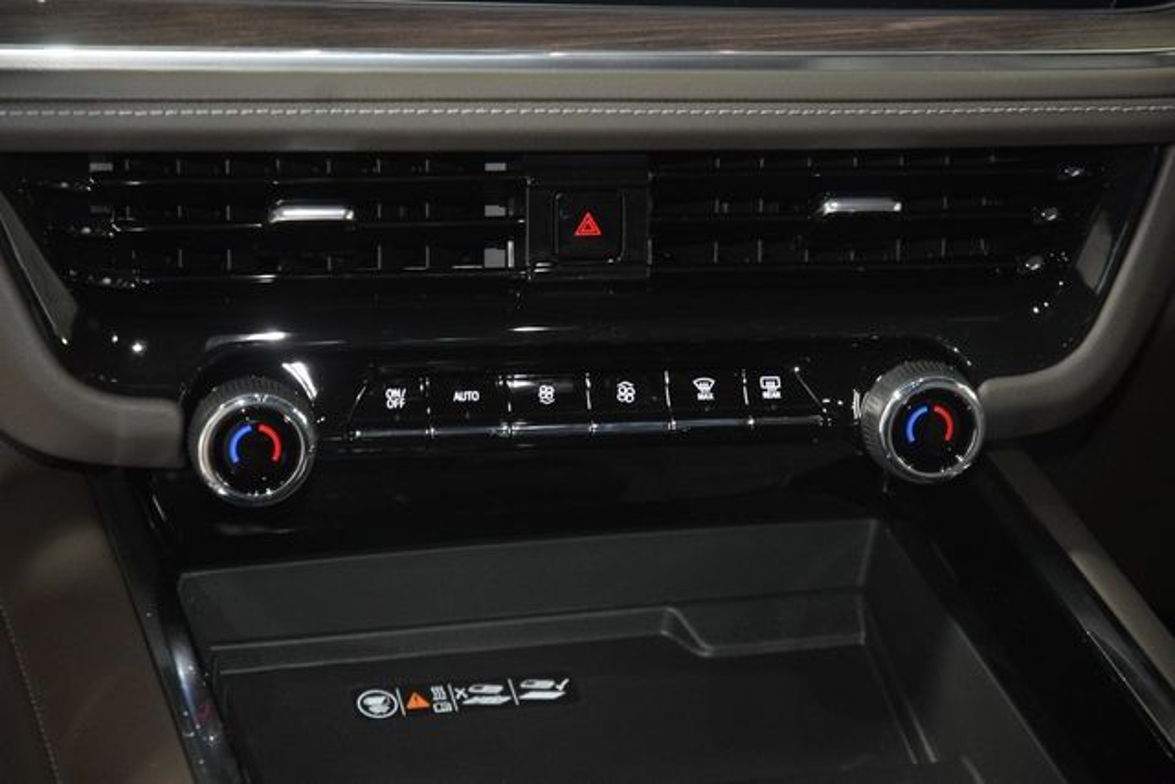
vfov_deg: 13.0
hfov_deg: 19.5
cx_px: 588
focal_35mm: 105
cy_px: 392
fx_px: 3428
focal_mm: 70
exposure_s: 1/25
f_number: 4.5
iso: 3200
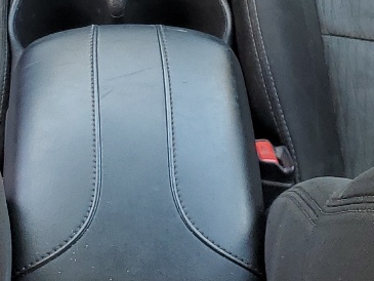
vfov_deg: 11.8
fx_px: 1232
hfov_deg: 17.2
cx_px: 107
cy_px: -250
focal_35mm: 114
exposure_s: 1/167
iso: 50
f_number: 1.5
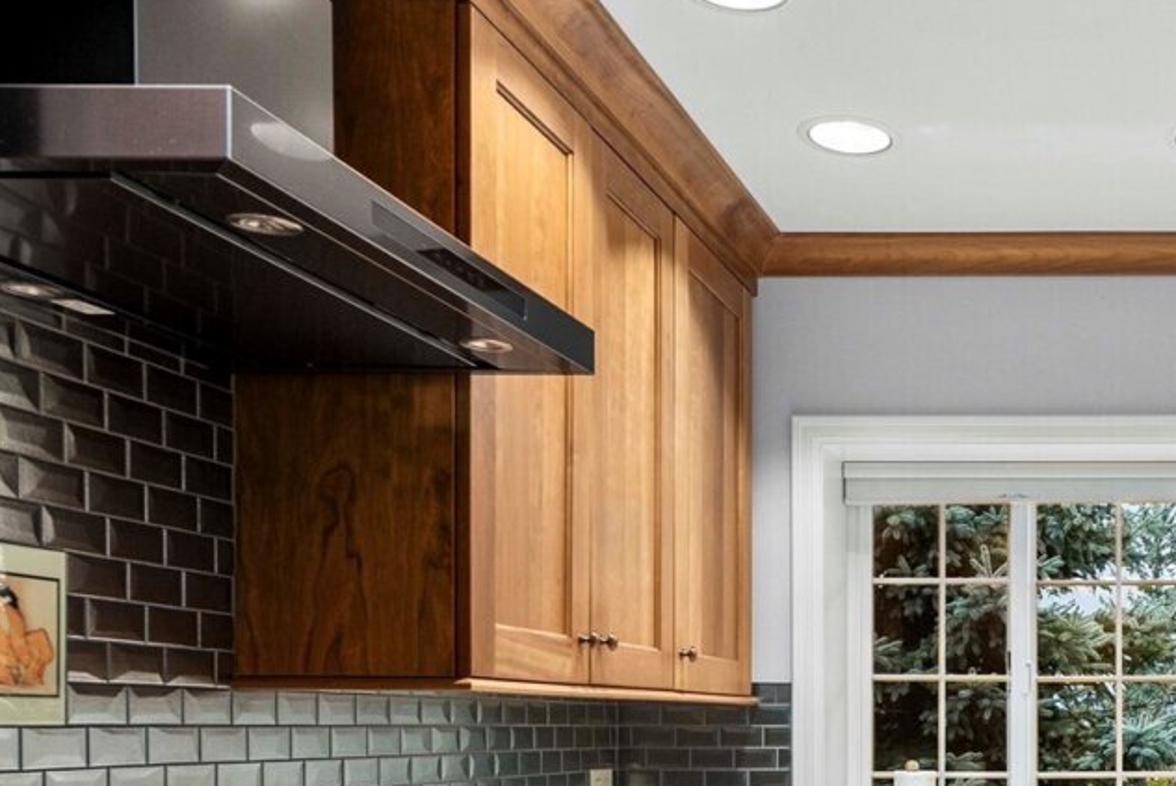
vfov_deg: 29.5
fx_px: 1373
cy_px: 811
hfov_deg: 41.1
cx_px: 1144
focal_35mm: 42
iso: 1000
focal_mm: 19
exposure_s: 1/5
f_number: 7.1
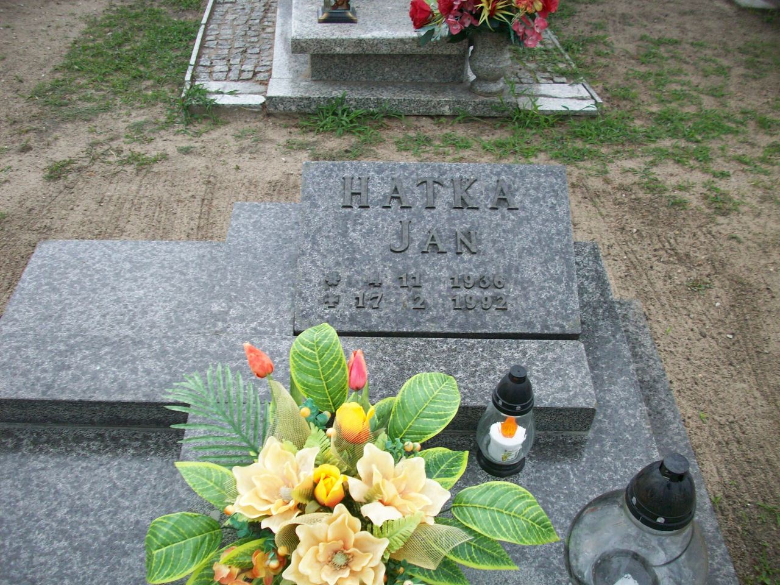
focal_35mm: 37
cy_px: 292
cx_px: 390
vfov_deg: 38.7
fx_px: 834
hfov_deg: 50.1
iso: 80
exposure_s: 1/183
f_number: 2.8
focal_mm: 6.2
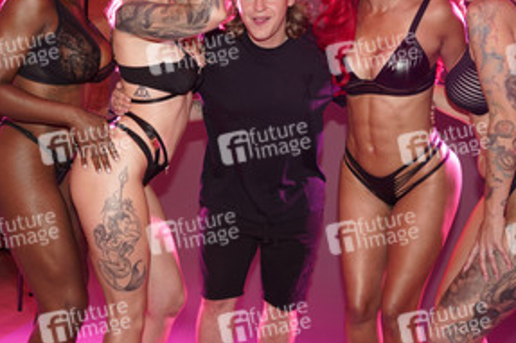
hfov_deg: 44.4
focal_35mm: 44
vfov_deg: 30.1
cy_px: 99
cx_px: 217
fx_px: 630
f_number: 4.5
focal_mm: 28
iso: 640
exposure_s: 1/100
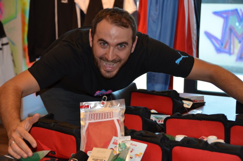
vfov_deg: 15.1
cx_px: 122
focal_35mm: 90
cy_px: 80
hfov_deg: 22.7
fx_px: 606
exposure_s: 1/125
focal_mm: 60
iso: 280
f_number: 4.8
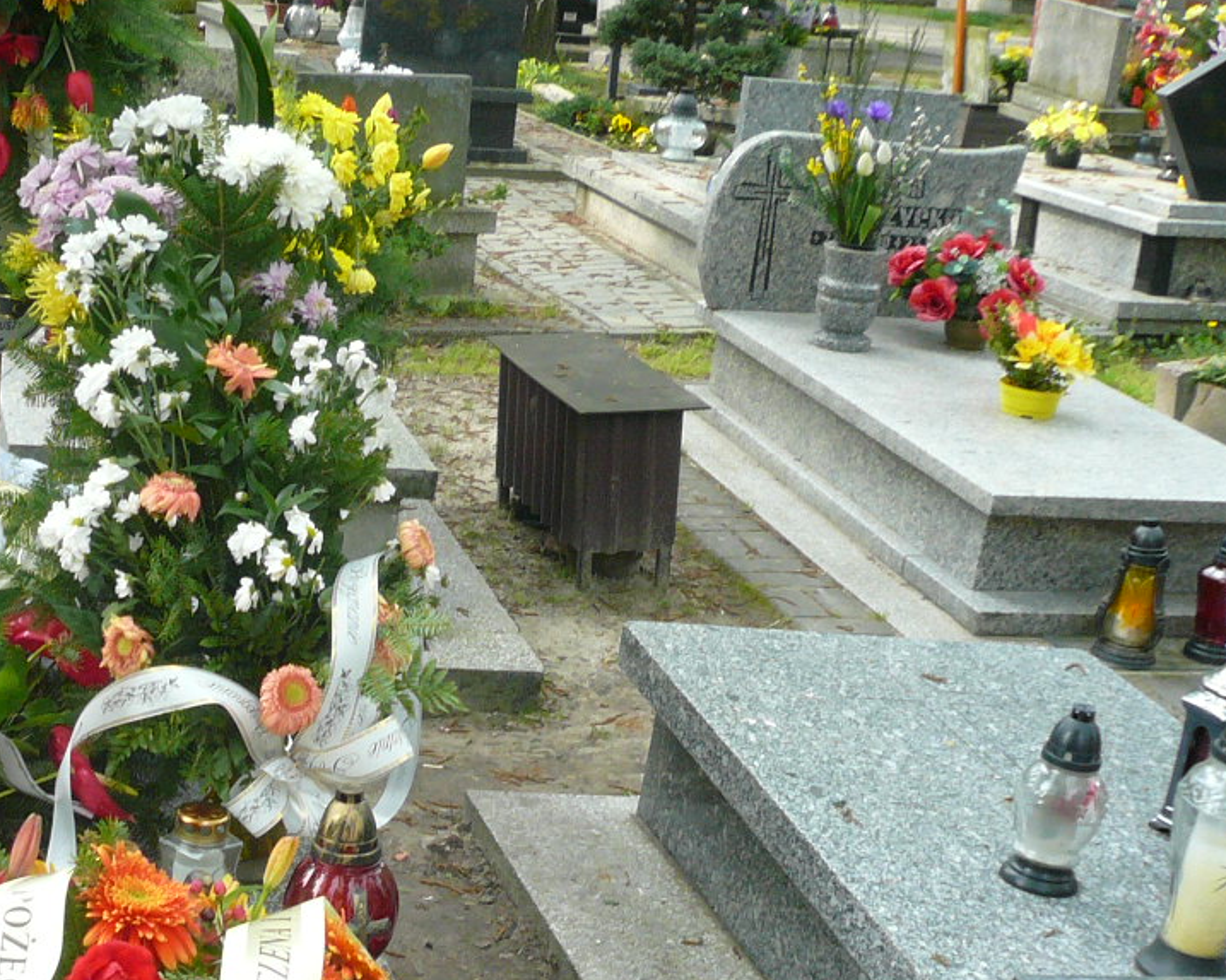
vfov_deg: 24.7
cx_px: 212
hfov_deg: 30.1
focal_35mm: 61
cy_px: 741
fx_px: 2212
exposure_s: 1/250
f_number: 2.8
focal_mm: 4.6
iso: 100
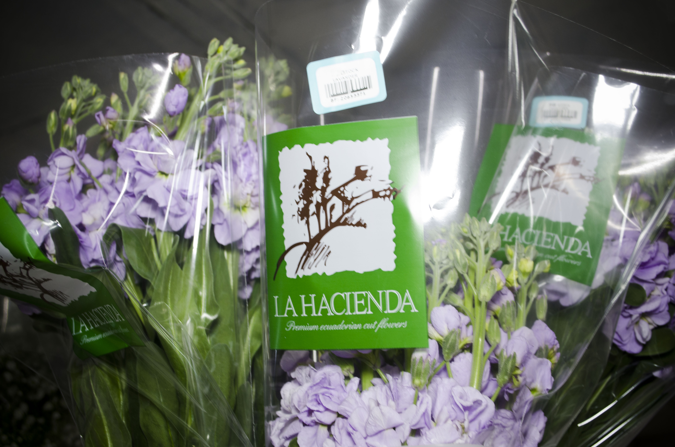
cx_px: 338
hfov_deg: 45.0
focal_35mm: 44
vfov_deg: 30.7
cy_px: 224
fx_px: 814
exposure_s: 1/30
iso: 320
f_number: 5.6
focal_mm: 29
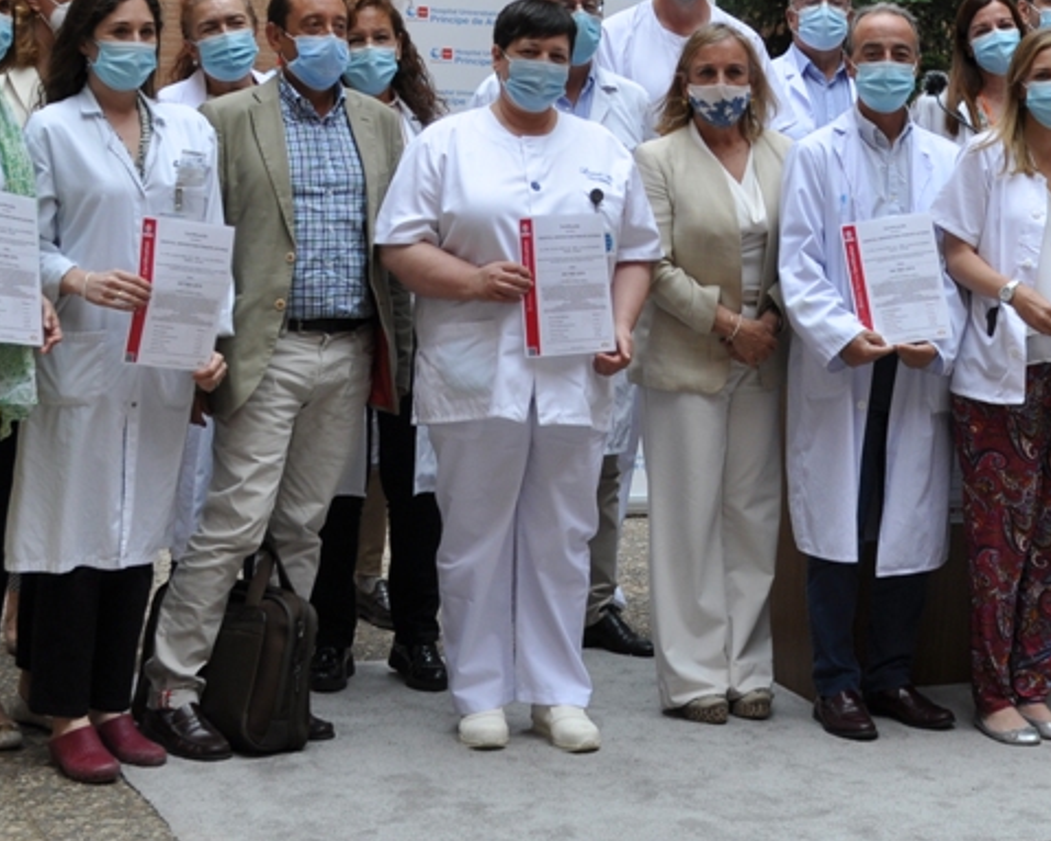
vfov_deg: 18.1
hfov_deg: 22.5
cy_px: 18
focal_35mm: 83
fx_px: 2581
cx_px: 928
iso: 200
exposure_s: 1/200
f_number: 7.1
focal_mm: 22
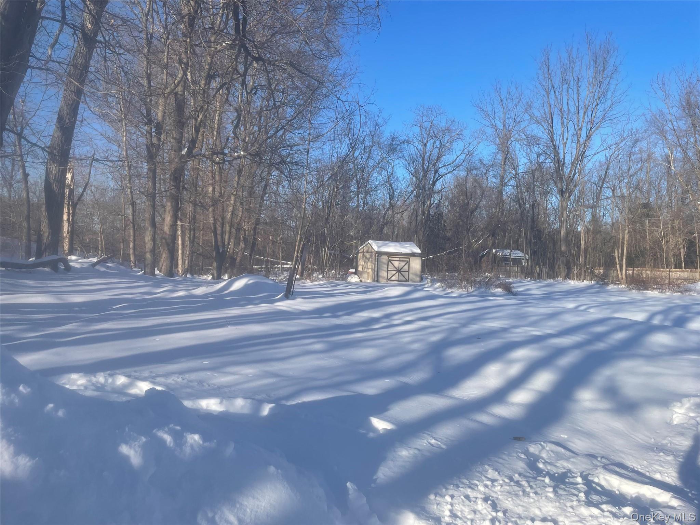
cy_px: 262
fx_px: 526
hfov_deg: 67.3
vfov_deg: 53.1
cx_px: 350
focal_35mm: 26
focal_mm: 4.2
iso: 32
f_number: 1.6
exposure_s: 1/2353
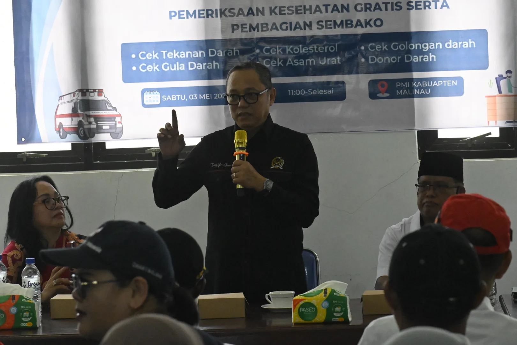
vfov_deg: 10.5
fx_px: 1874
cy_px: 172
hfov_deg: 15.7
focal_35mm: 130
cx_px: 258
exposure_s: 1/800
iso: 6400
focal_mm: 87
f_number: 7.1
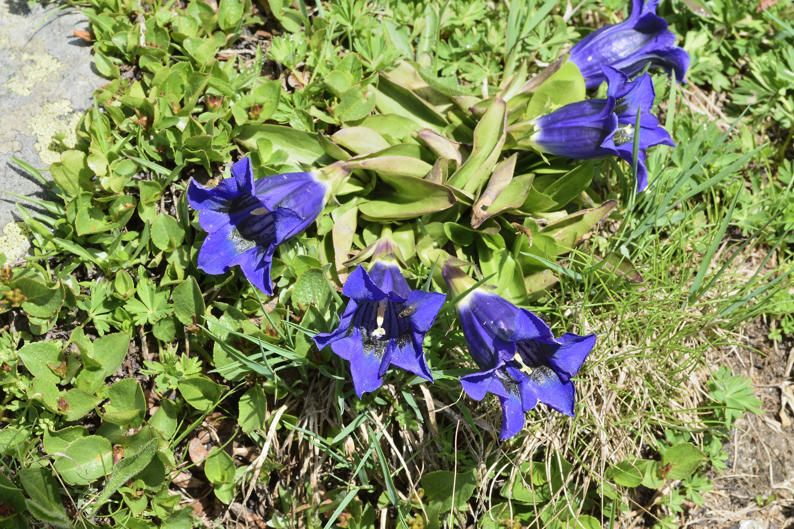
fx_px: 3473
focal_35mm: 158
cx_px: 397
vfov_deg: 8.7
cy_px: 264
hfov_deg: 13.0
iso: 200
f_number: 20
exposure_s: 1/60
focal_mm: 105
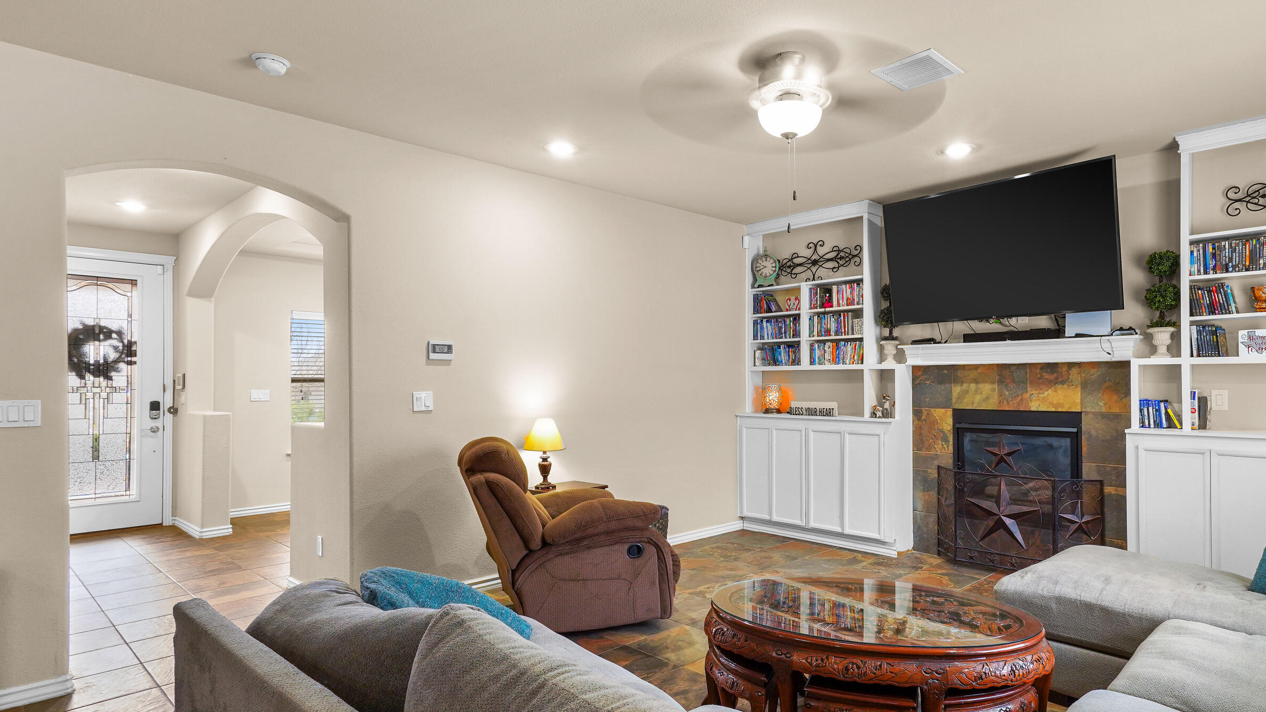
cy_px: 381
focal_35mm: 21
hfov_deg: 83.2
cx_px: 736
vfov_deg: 53.6
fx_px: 705
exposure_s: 1/4
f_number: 9
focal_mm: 16
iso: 400
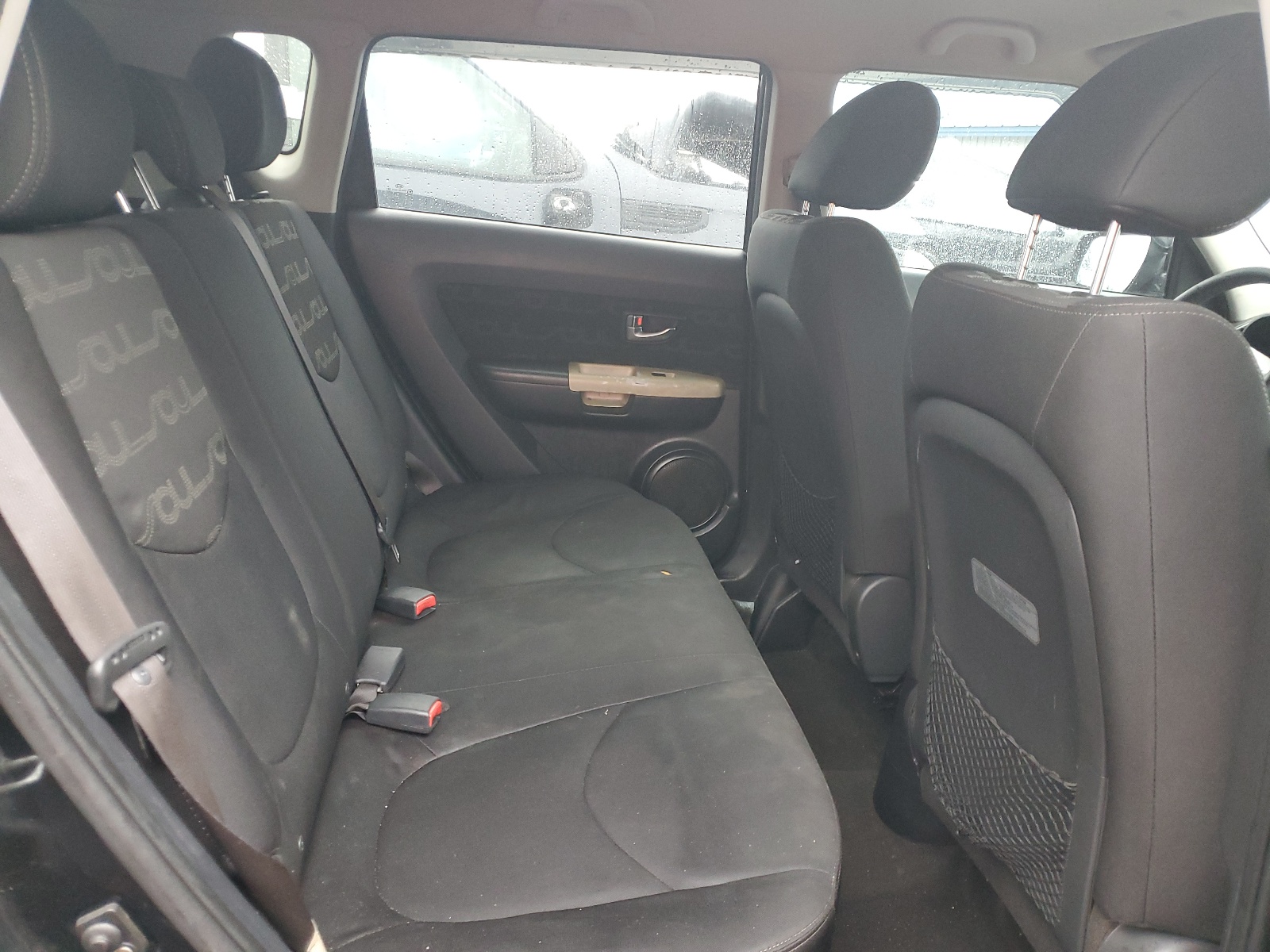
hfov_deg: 67.3
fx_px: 954
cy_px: 476
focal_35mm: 26
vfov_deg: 53.1
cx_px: 635
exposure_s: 1/50
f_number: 1.5
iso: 224
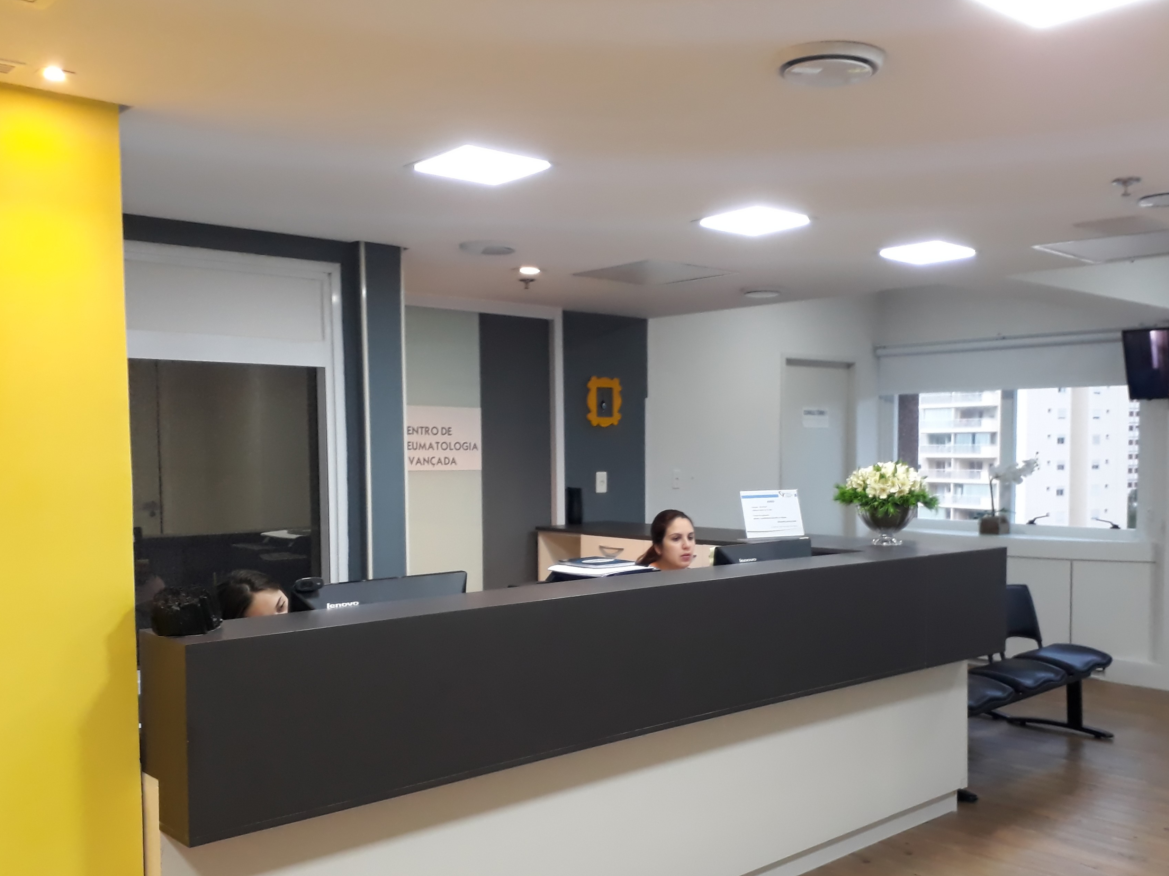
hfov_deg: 55.2
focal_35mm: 33
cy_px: 506
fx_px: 1114
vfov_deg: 42.8
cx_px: 663
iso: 160
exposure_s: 1/30
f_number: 1.9
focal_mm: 3.6
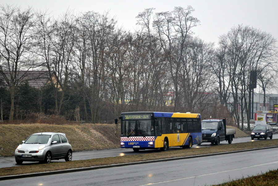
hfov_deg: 24.6
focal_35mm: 82
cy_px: 93
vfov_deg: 16.6
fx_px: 637
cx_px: 139
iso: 1100
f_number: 5.6
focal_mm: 55
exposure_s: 1/500
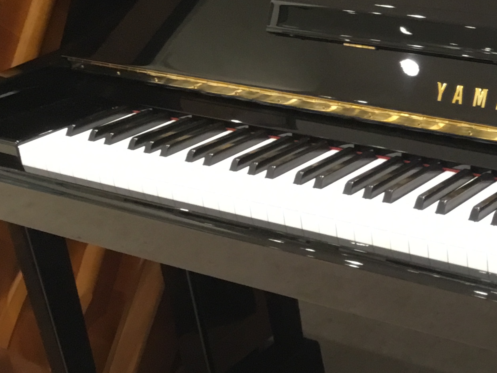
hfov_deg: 22.2
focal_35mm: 81
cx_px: 603
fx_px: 1163
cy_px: 129
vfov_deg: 18.2
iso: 100
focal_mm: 3.3
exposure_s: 1/30
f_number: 2.4
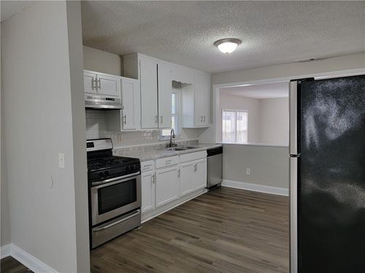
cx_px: 182
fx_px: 253
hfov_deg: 71.6
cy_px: 136
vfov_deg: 56.8
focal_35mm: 24
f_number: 1.8
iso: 200
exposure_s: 1/120
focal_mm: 6.7
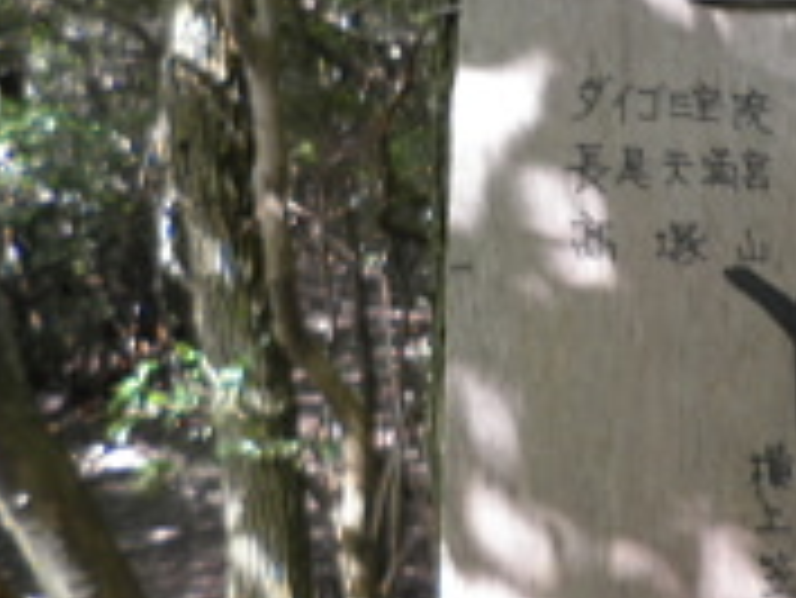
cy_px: 265
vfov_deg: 24.0
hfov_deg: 30.3
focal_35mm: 61
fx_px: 1404
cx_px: 715
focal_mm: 4.9
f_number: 3.2
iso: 80
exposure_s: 1/30
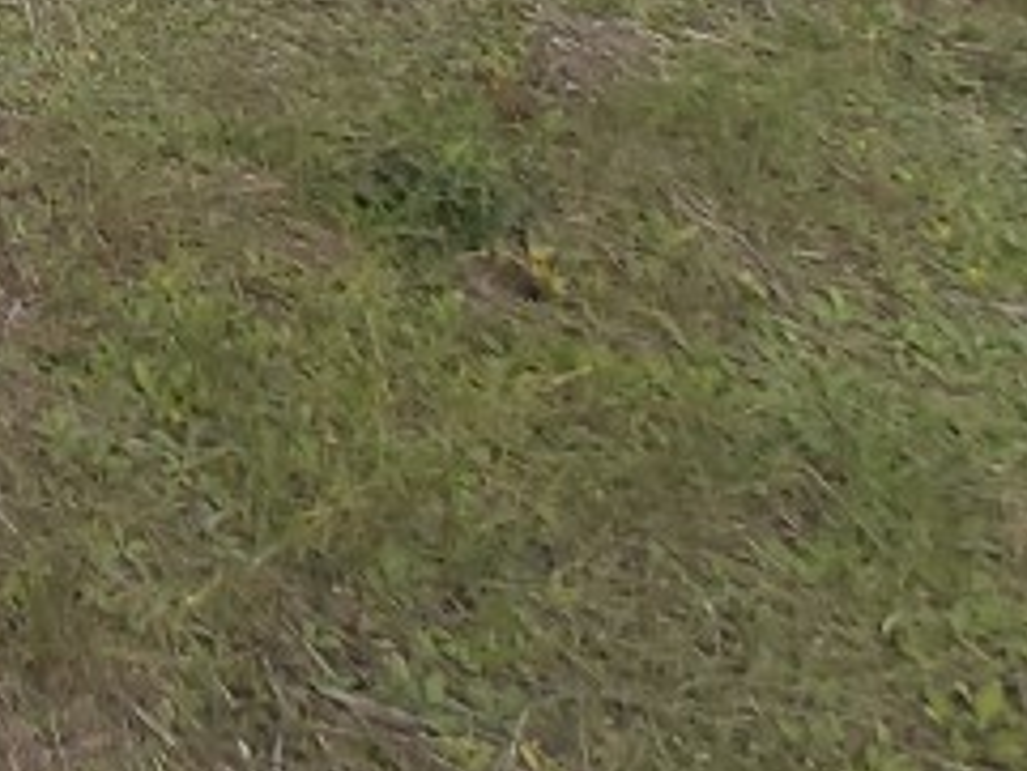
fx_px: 1514
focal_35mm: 51
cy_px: -839
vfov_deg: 17.8
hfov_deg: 22.7
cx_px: -788
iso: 40
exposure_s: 1/943
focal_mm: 1.42
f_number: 2.2
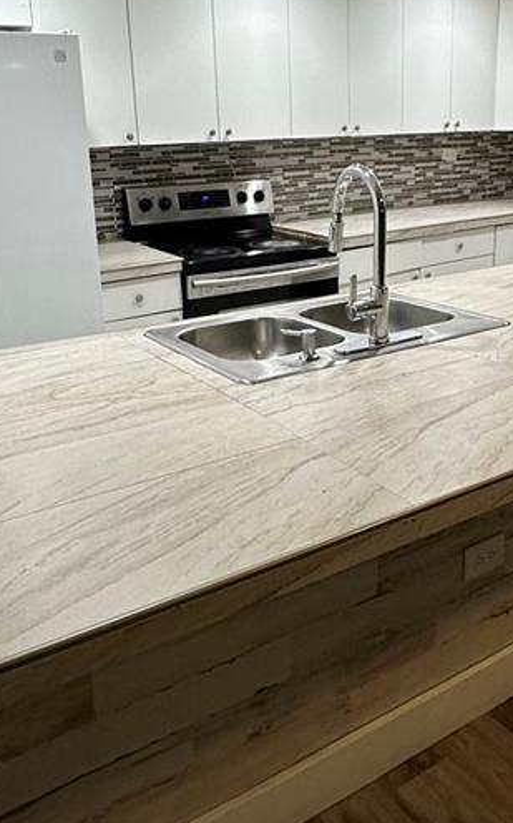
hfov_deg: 35.2
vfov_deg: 53.7
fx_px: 806
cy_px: 336
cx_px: 310
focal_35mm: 36
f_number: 2.2
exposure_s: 1/120
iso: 160
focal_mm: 2.22
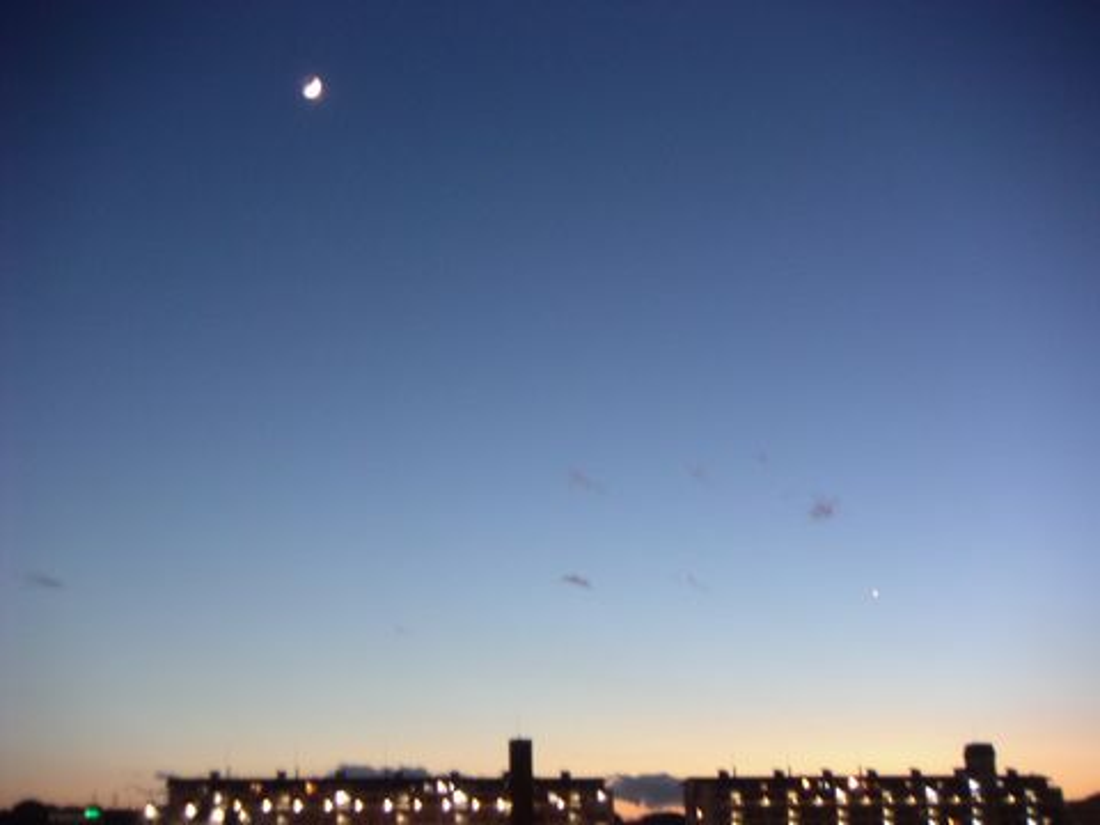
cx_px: 550
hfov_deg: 41.2
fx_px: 1462
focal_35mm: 46
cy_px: 412
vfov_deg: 31.5
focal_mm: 7.2
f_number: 2.9
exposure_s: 1/1.6
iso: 100
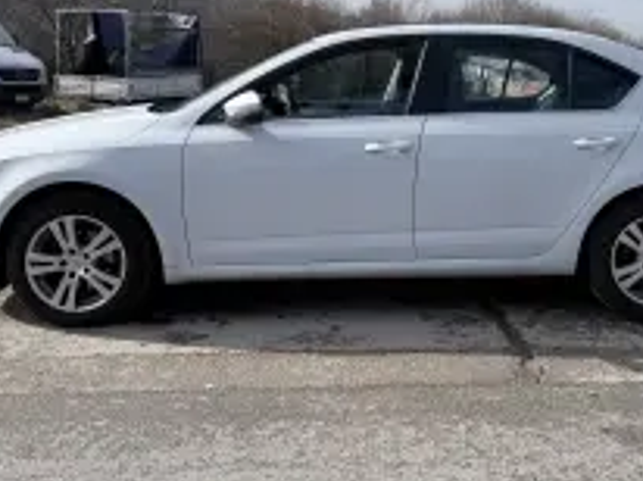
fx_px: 779
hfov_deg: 44.6
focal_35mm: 42
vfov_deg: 33.7
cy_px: 131
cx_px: 390
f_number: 1.78
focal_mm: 6.76
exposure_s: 1/4975
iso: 80
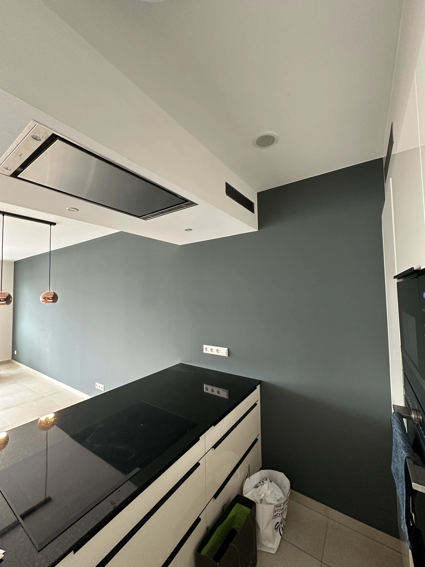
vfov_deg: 102.1
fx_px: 229
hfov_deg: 85.7
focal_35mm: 14
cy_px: 284
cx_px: 212
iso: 320
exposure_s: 1/50
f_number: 2.2
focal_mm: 2.22
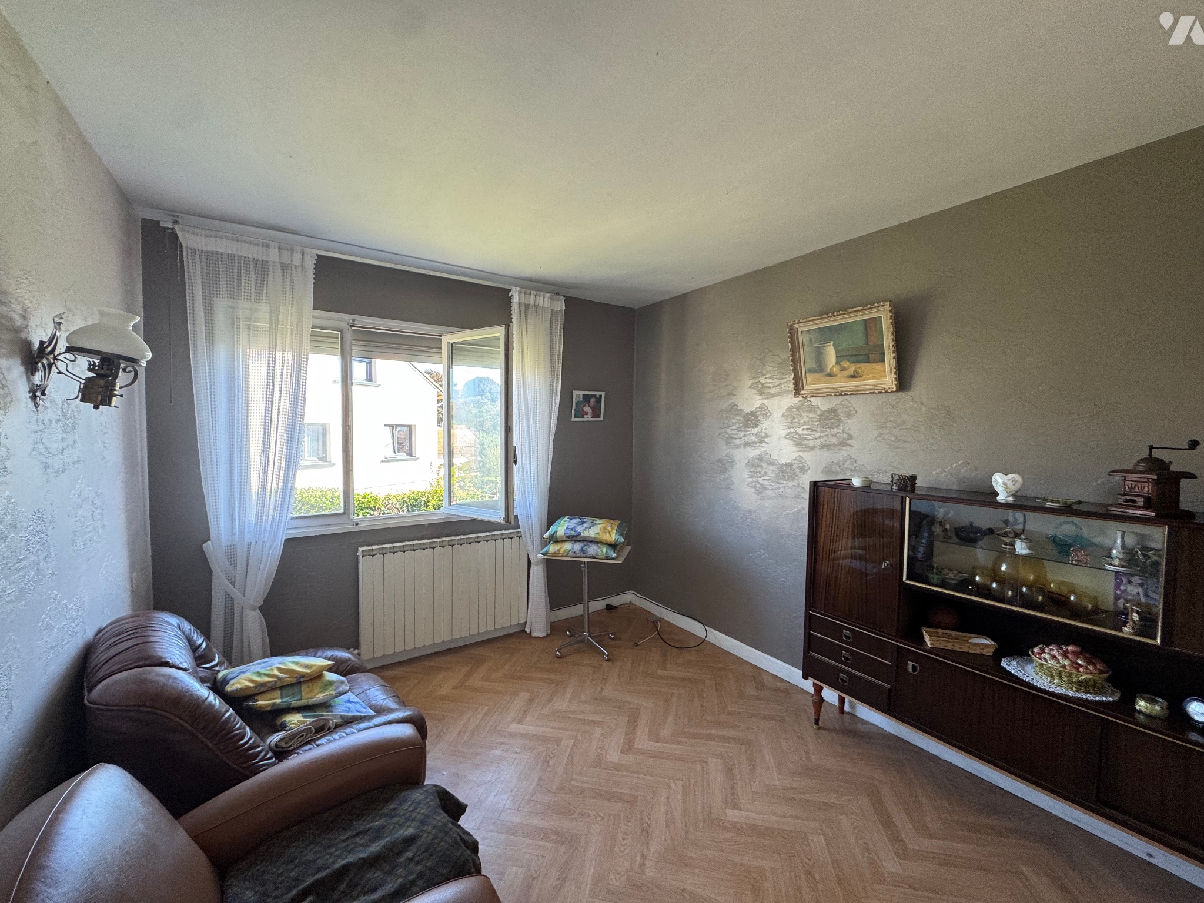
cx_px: 602
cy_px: 452
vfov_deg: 85.7
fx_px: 487
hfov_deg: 102.1
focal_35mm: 14
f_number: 2.2
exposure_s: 1/99
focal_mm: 2.22
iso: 100
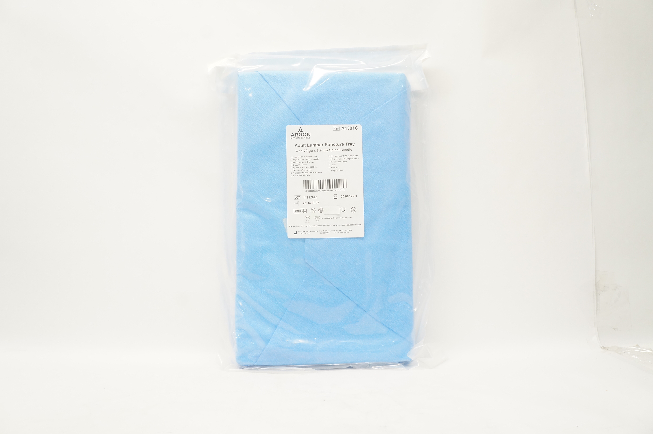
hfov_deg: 67.4
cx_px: 326
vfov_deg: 47.8
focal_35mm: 27
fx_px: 489
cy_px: 217
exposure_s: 1/40
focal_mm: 18
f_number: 8
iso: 800
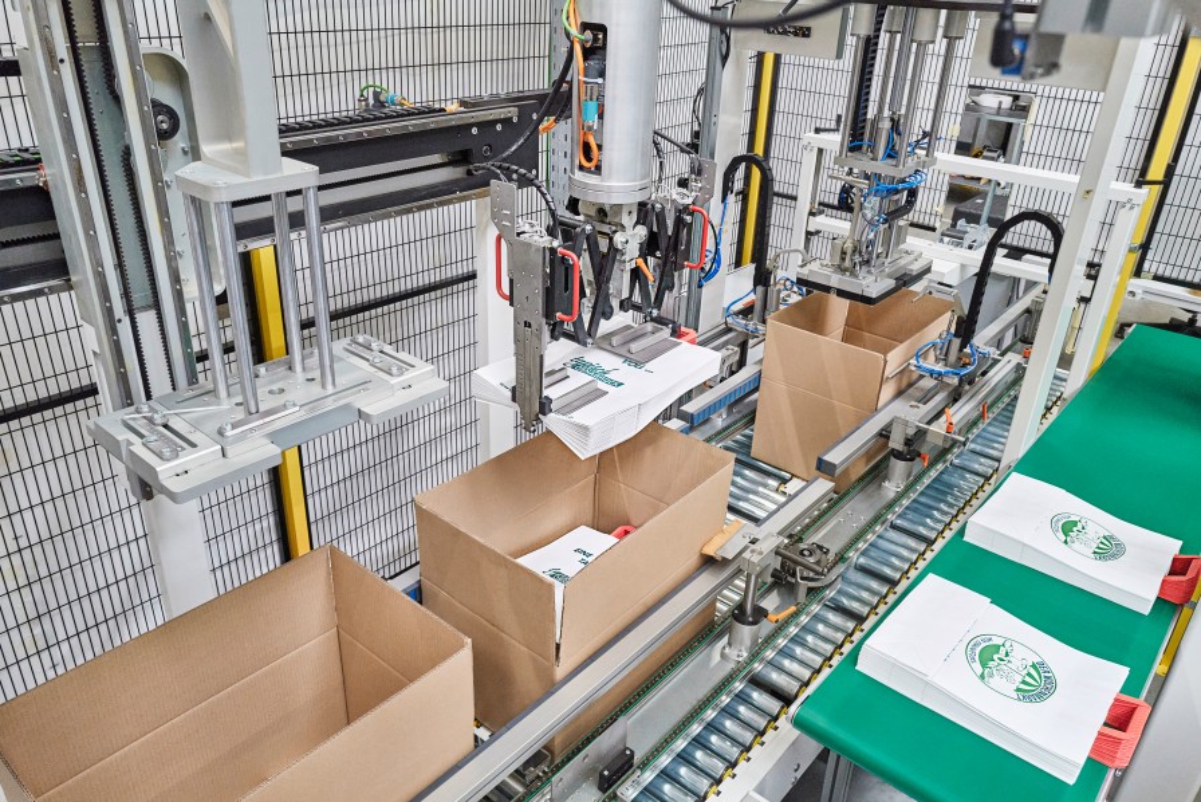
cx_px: 600
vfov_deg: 46.4
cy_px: 401
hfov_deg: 65.5
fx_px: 934
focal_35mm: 28
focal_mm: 28
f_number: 8
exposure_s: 1/125
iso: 3200
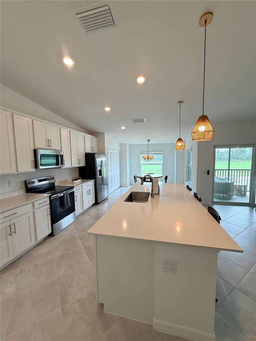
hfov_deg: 85.7
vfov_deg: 102.1
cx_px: 128
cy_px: 170
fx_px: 138
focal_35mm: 14
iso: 80
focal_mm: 2.22
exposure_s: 1/120
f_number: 2.2
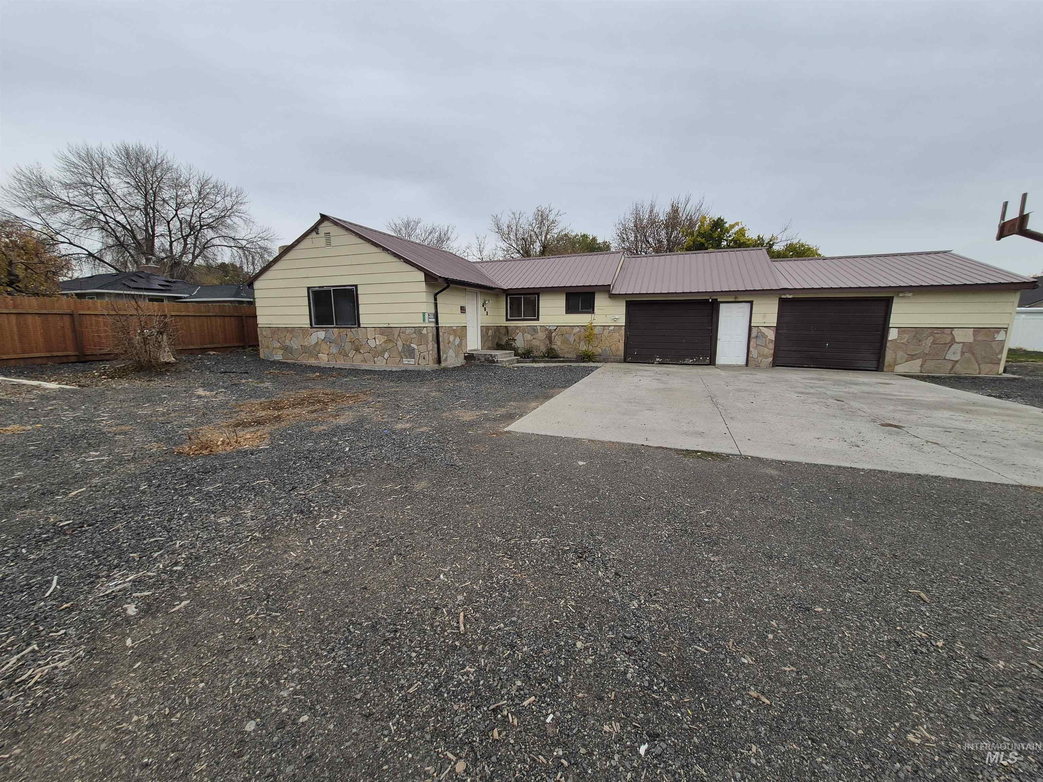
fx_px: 392
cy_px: 391
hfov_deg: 106.2
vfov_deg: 89.9
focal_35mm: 13
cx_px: 522
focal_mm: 1.74
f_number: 2.2
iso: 50
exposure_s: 1/120
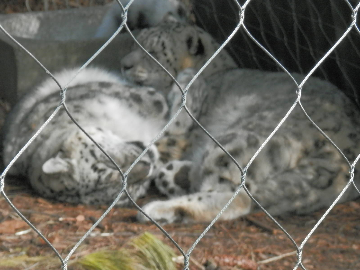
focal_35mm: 225
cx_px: 180
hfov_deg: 8.8
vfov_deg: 6.6
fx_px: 2340
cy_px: 135
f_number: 6.1
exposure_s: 1/500
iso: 500
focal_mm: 40.2
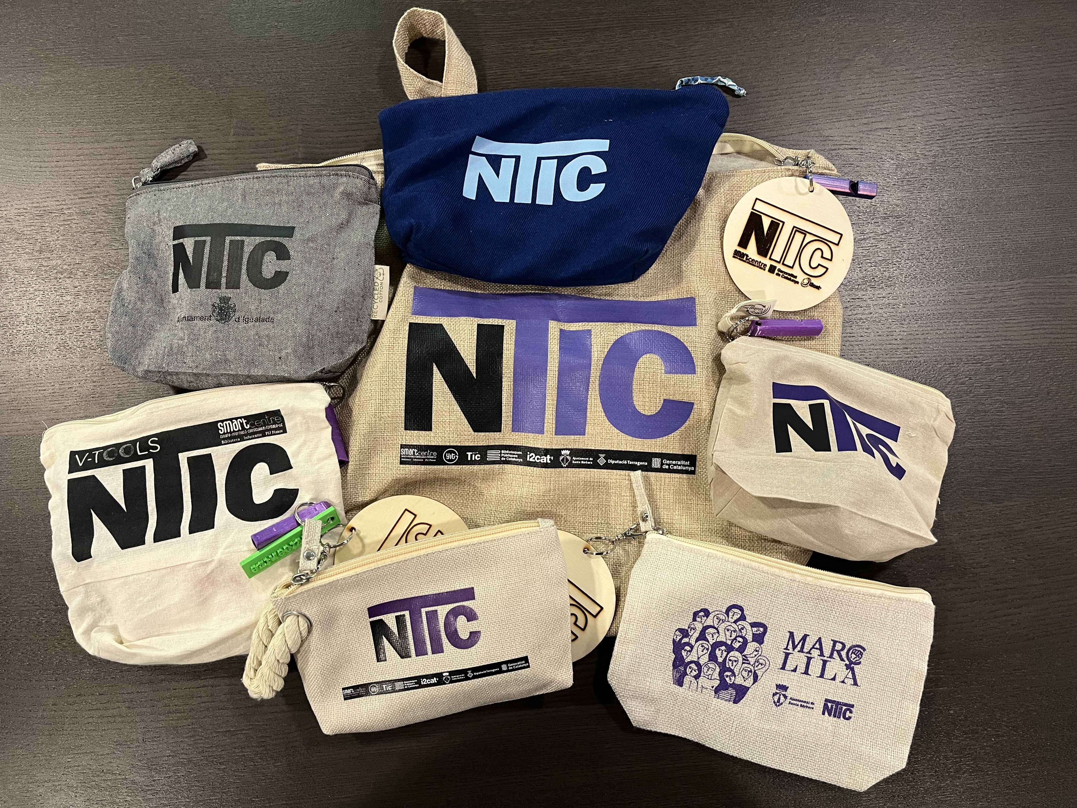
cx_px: 538
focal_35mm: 26
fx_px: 809
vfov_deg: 53.1
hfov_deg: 67.3
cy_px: 404
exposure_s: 1/50
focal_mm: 5.1
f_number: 1.6
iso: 250
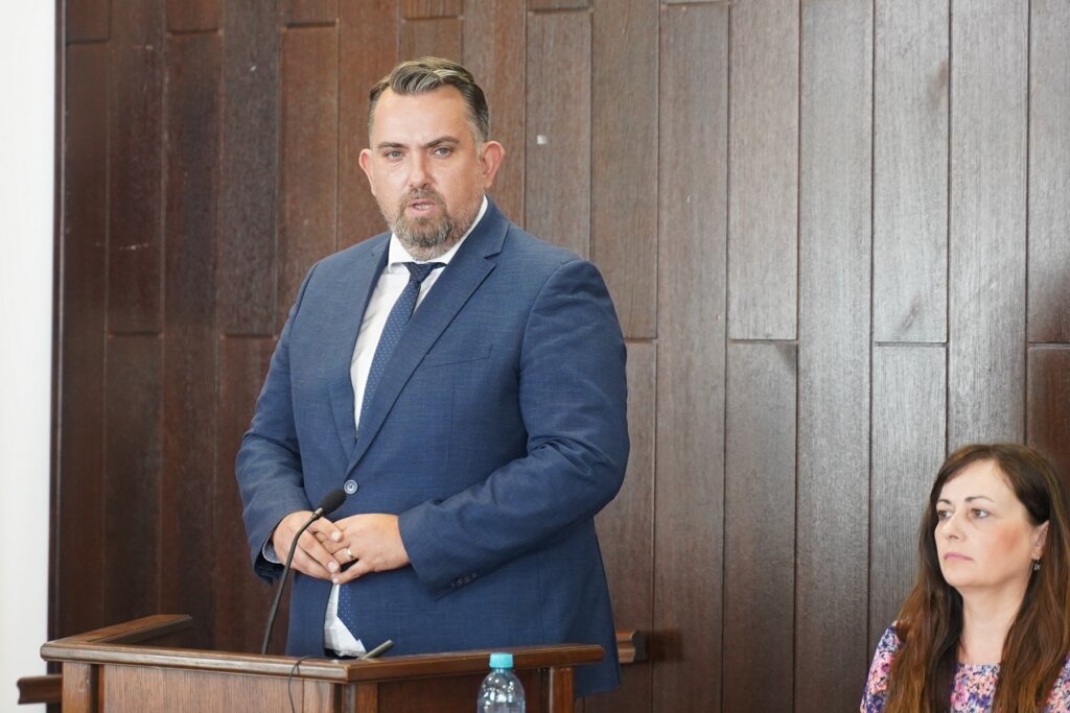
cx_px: 535
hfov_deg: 18.3
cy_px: 356
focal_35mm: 112
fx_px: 3329
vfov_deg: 12.2
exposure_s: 1/250
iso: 2000
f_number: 2.8
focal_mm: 75
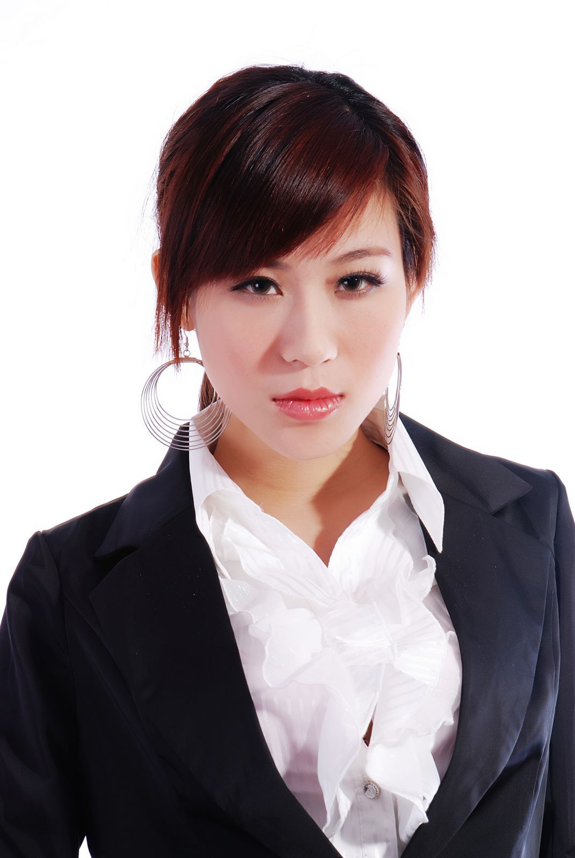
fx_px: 2867
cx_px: 288
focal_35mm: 120
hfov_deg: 11.5
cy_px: 429
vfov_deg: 17.0
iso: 100
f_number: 10
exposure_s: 1/8
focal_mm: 80
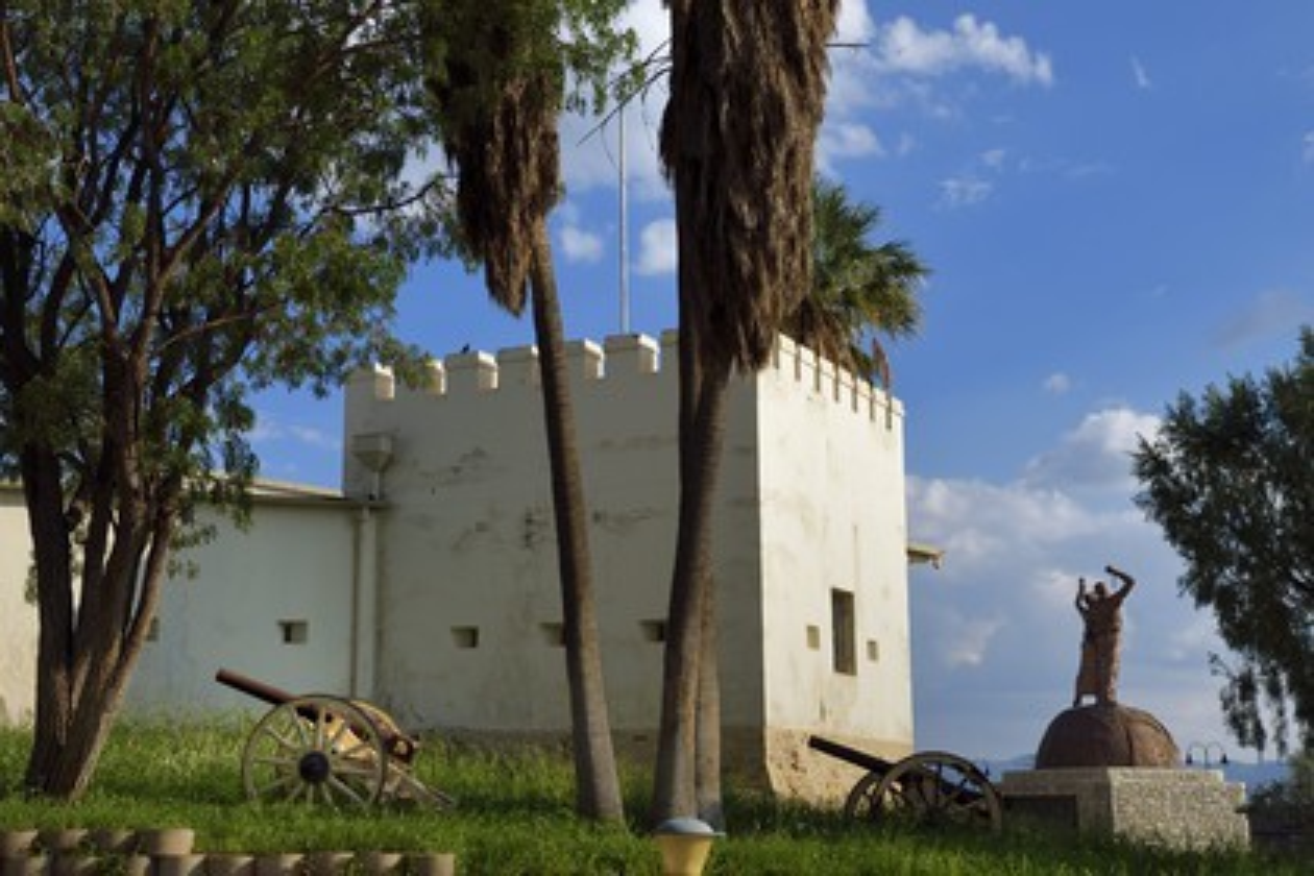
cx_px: 657
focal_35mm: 55
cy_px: 438
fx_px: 2007
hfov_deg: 36.2
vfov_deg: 24.6
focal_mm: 55
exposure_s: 1/320
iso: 400
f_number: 18
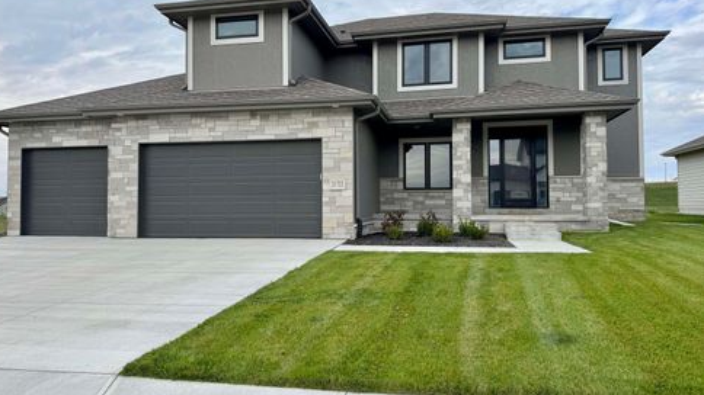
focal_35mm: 27
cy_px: 182
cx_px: 343
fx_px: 504
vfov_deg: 42.8
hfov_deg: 69.9
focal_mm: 6.76
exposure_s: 1/1560
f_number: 1.78
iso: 80
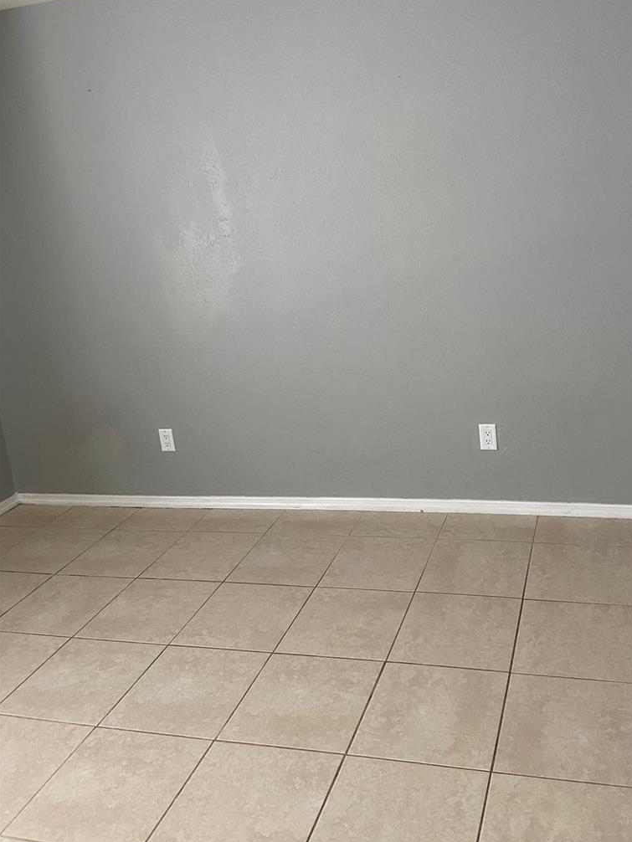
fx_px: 754
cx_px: 375
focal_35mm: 31
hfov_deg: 45.2
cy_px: 348
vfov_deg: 58.0
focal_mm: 4.25
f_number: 1.8
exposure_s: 1/60
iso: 160
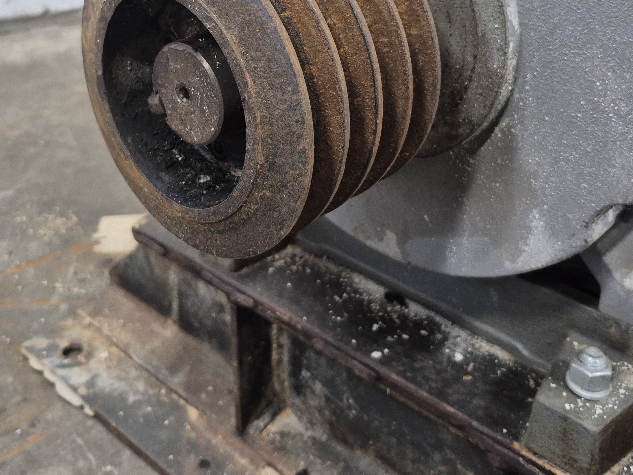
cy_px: 53
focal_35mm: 42
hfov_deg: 44.6
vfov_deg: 32.7
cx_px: 258
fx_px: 768
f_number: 1.8
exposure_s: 1/120
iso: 500
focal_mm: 5.4
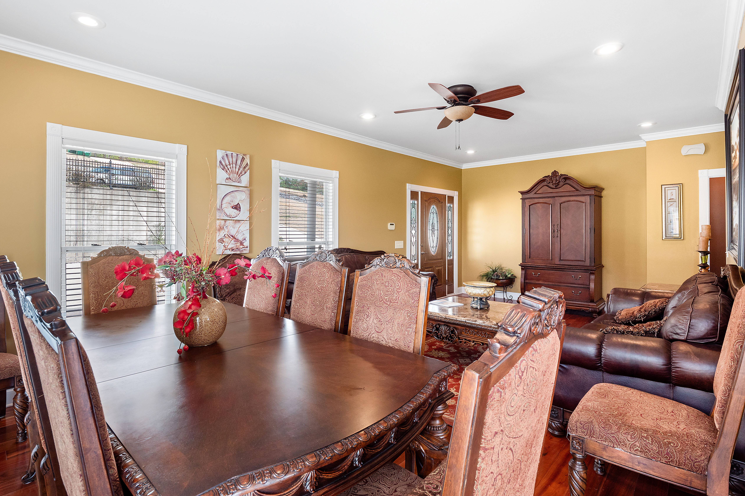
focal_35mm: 17
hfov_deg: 93.3
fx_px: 352
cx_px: 370
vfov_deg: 70.4
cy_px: 234
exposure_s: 1/8
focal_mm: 8
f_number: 5.6
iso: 200
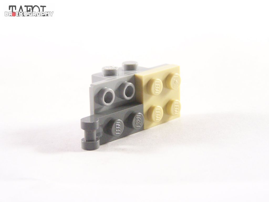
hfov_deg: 20.9
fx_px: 730
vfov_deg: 15.7
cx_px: 134
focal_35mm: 94
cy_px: 101
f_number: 3.2
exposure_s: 1/60
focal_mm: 15.6
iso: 400
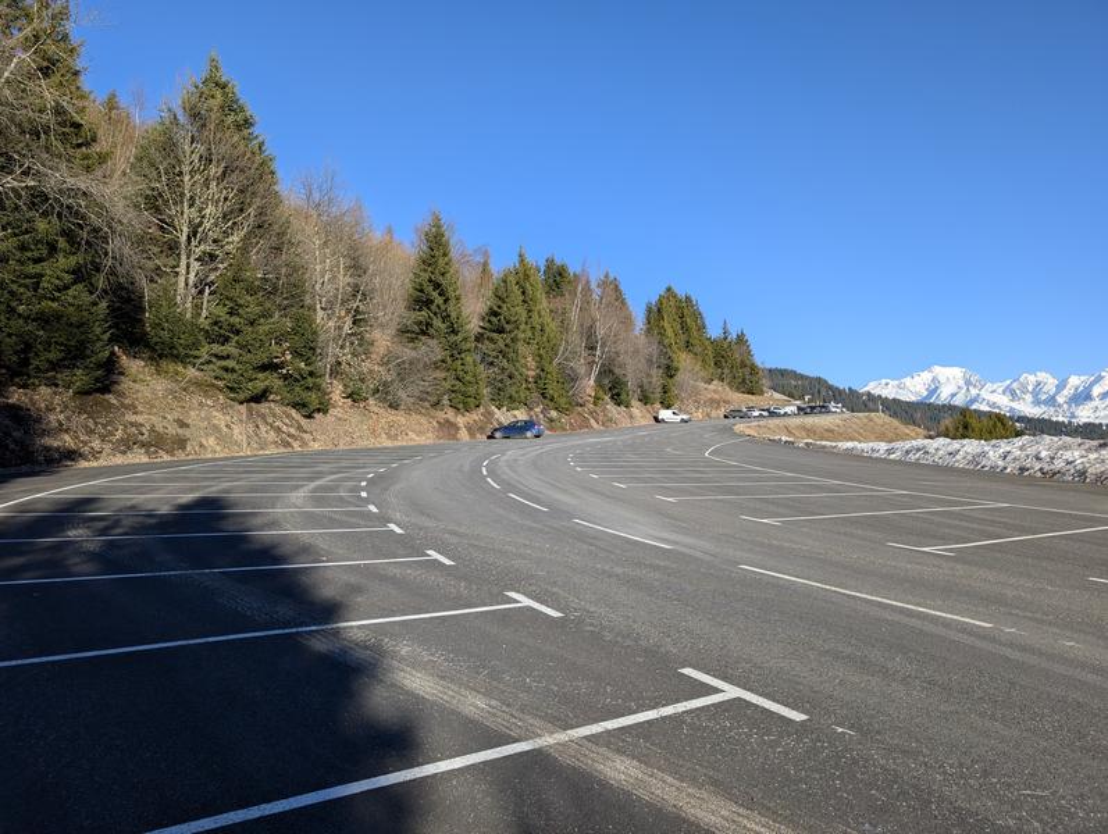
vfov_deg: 56.9
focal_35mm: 24
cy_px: 417
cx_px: 554
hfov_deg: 71.5
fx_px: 769
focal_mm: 6.9
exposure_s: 1/1011
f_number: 1.68
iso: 21
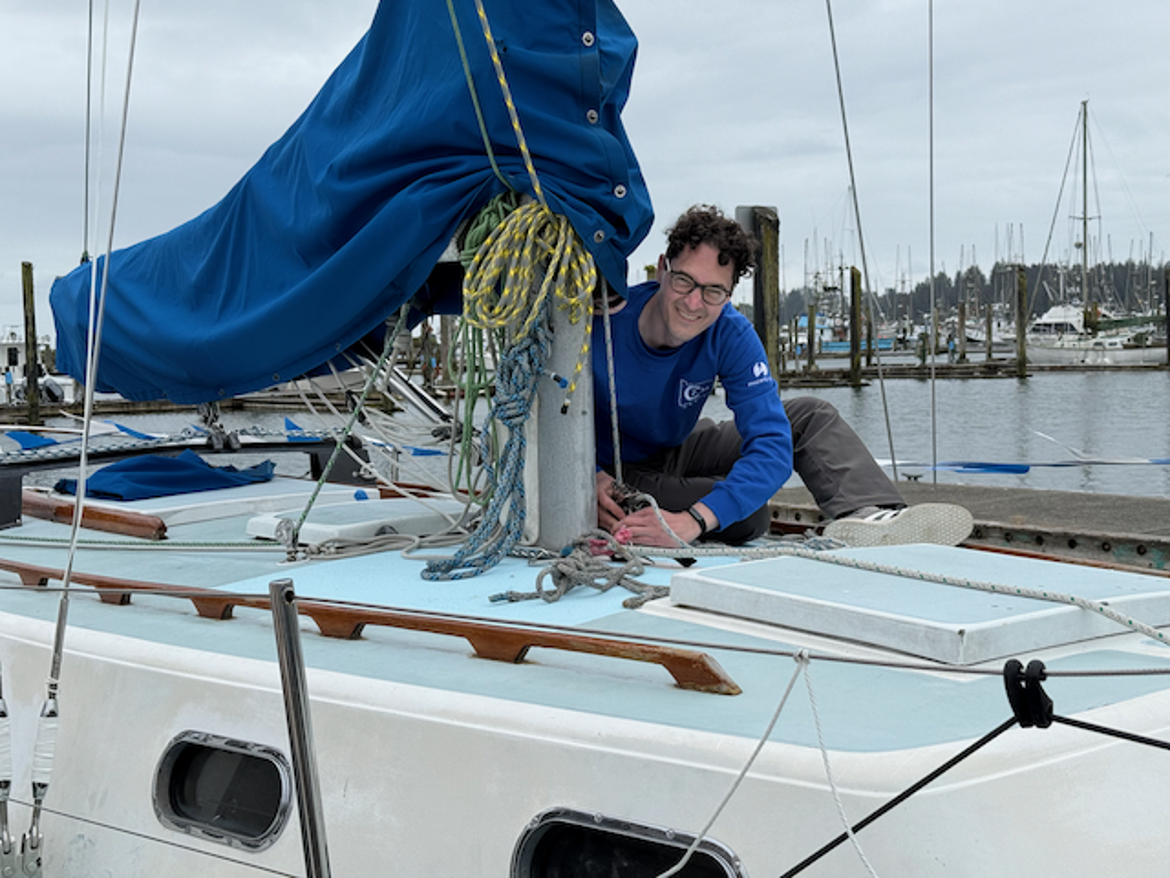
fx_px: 1622
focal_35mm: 48
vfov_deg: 30.3
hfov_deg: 39.7
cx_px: 585
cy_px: 439
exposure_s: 1/4587
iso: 64
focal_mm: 6.76
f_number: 1.78
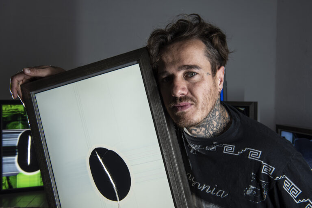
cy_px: 104
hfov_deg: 53.1
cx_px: 156
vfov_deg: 36.9
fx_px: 312
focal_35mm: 36
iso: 125
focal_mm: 36
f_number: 9
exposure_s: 1/8
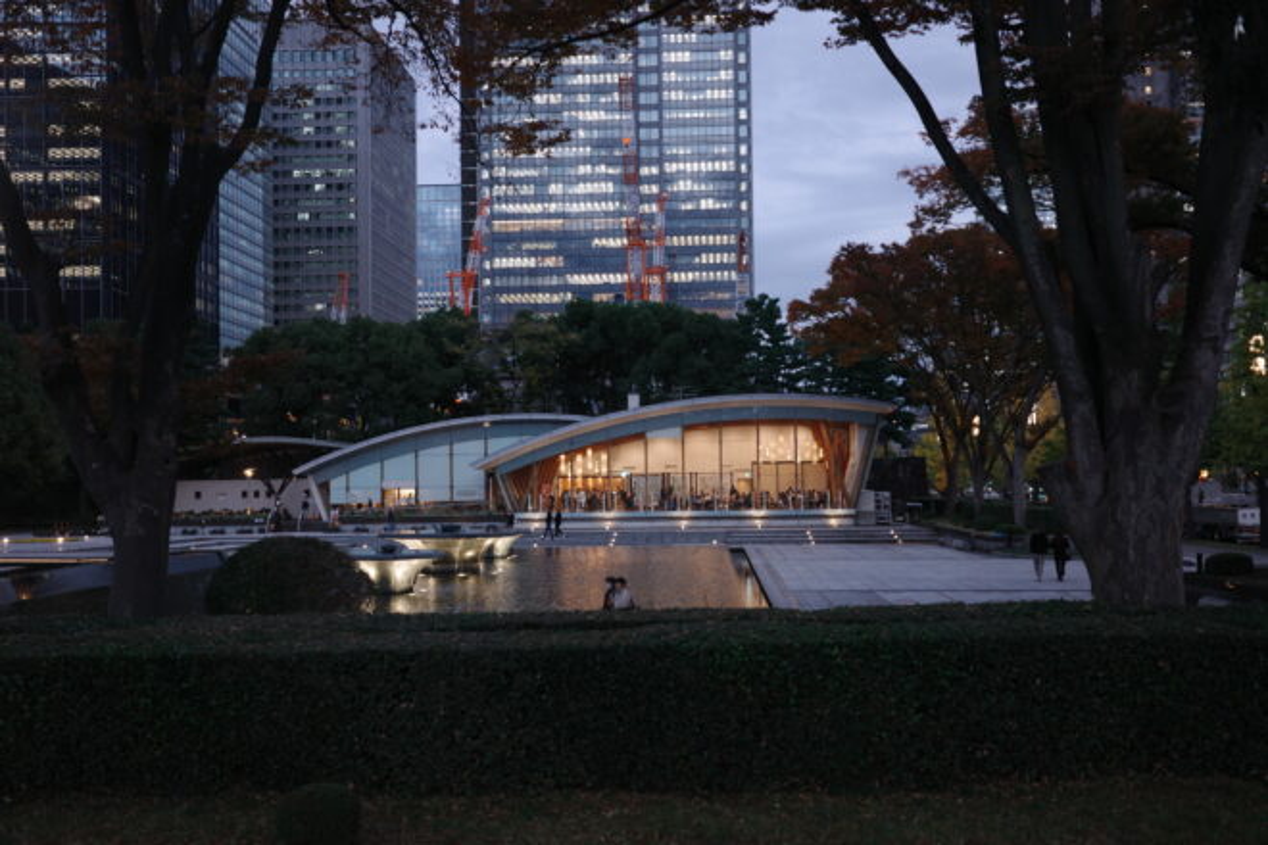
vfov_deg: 33.4
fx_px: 1409
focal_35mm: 40
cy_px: 422
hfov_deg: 48.5
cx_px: 634
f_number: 2.8
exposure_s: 1/40
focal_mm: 26
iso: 640
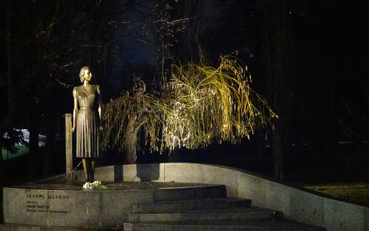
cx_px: 195
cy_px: 145
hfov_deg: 36.3
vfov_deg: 23.1
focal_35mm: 56
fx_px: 563
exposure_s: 1/8
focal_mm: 6.56
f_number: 4
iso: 1600
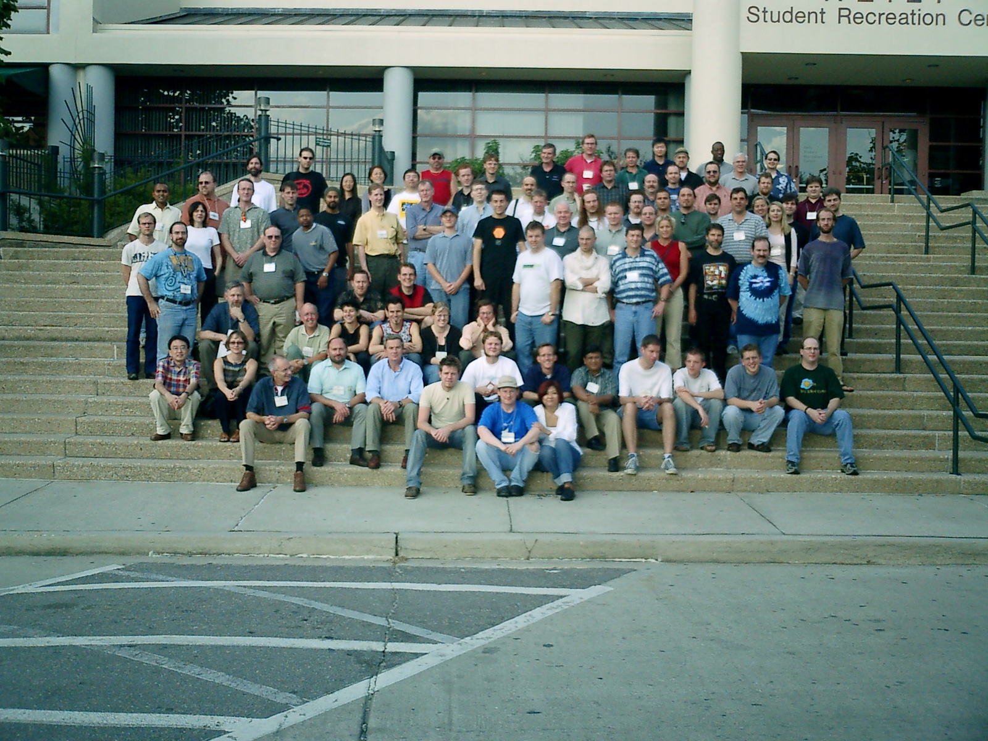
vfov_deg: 39.7
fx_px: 1028
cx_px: 494
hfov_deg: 51.4
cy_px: 370
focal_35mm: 36
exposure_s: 1/500
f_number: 3.2
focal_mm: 7.5
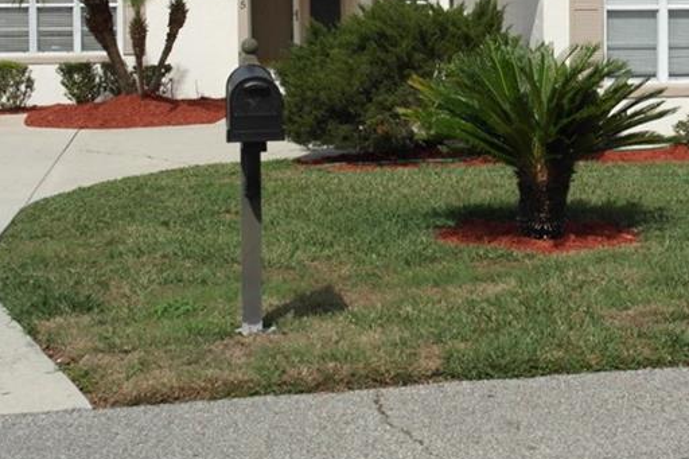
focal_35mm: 72
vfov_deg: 18.6
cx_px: 549
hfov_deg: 27.5
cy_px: 32
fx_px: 1377
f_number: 8
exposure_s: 1/400
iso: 100
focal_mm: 24
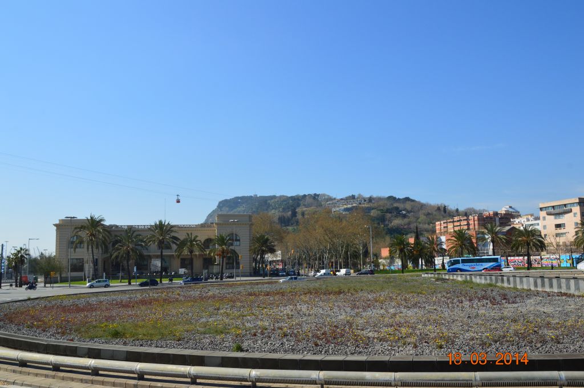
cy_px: 194
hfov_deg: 59.5
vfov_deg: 41.6
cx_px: 292
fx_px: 511
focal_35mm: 32
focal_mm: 21
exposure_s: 1/500
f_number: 11
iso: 400
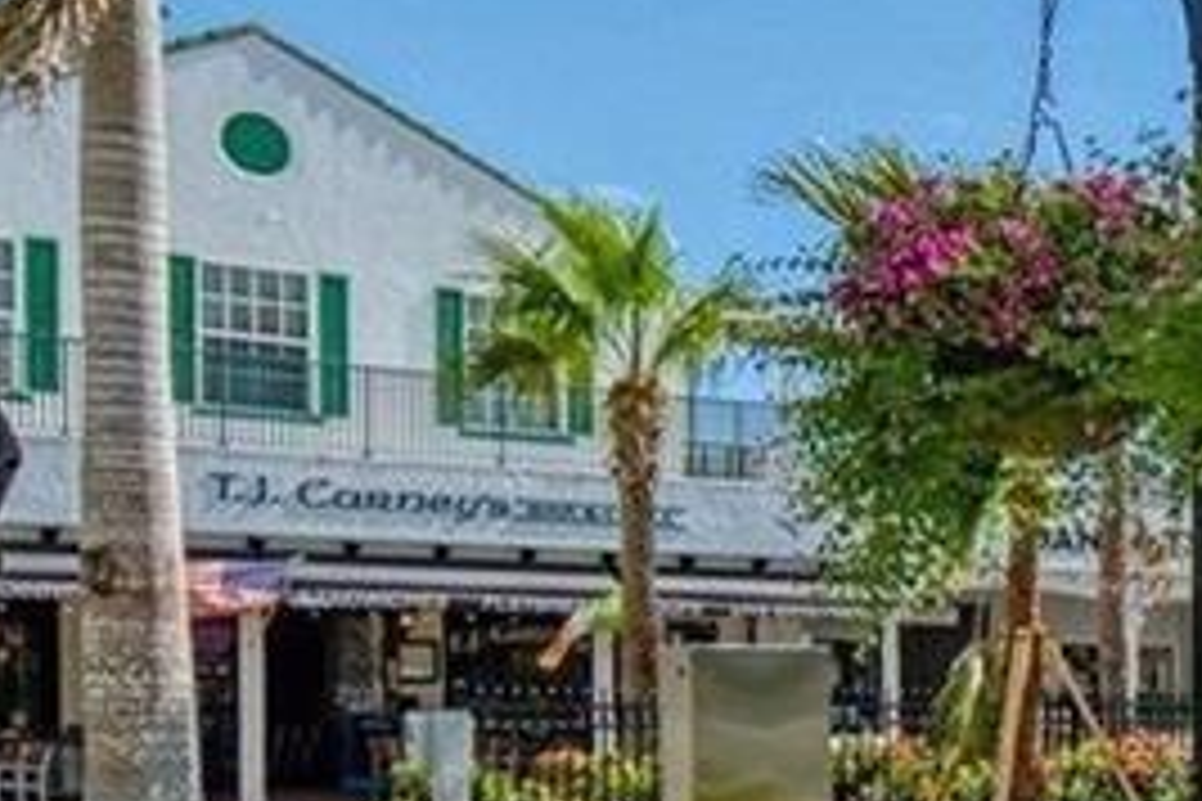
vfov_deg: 16.8
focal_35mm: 78
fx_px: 2604
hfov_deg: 21.5
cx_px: 1832
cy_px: 932
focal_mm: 13
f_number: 7.1
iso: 250
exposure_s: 1/800
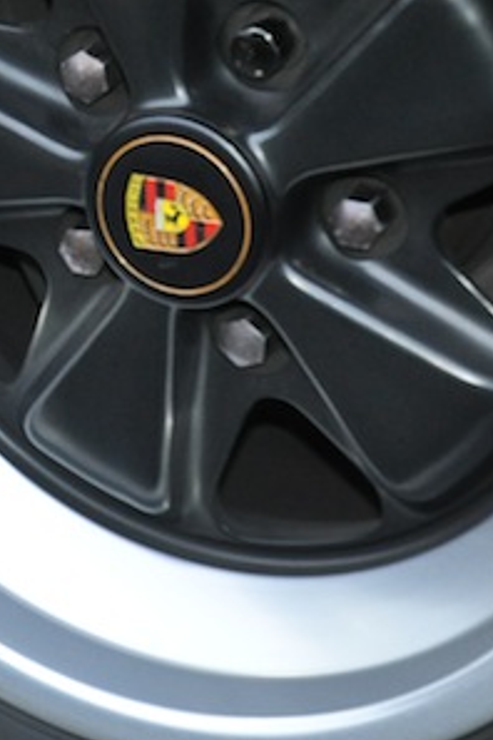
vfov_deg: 16.7
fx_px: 2485
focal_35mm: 121
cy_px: 90
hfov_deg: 11.3
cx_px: 120
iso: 800
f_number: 3.8
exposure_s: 1/60
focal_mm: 24
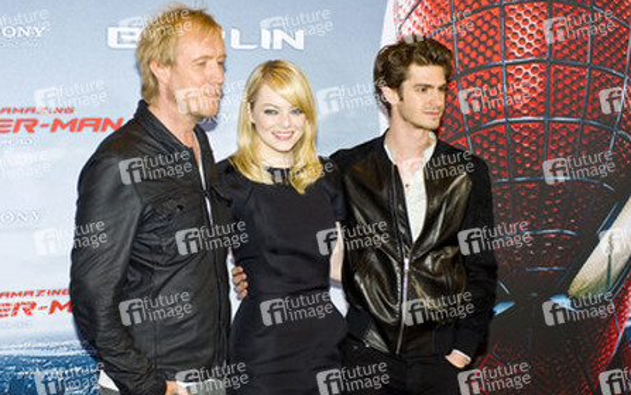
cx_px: 315
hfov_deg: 25.2
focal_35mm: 82
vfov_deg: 15.9
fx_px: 1411
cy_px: 203
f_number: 5
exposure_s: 1/250
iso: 1250
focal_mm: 80
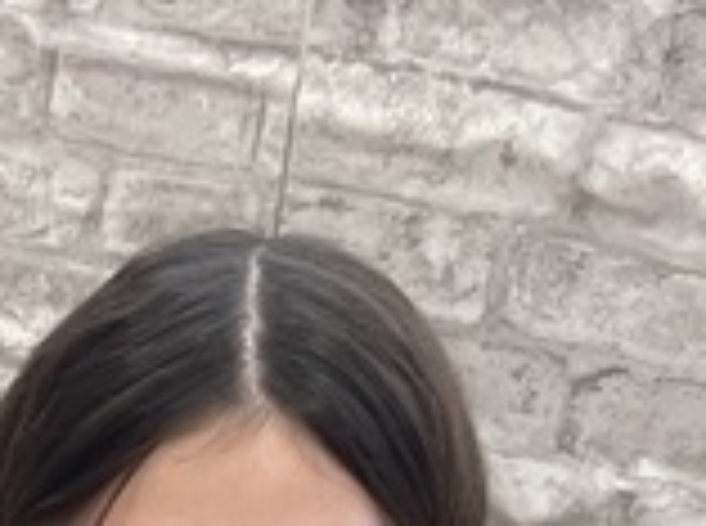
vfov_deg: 7.6
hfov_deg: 10.9
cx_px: -589
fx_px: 3459
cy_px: 1556
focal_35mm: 170
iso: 125
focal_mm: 5.7
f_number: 1.5
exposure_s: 1/120
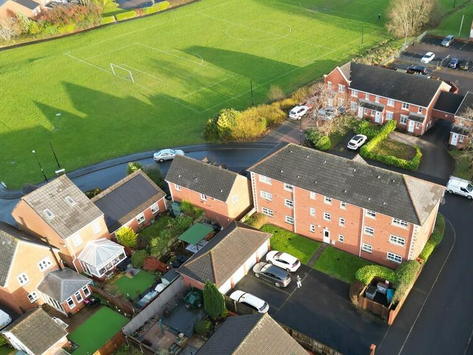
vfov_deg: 42.3
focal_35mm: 33
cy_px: 239
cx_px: 302
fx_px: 451
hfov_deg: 54.6
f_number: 1.7
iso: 140
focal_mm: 6.72
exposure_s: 1/350
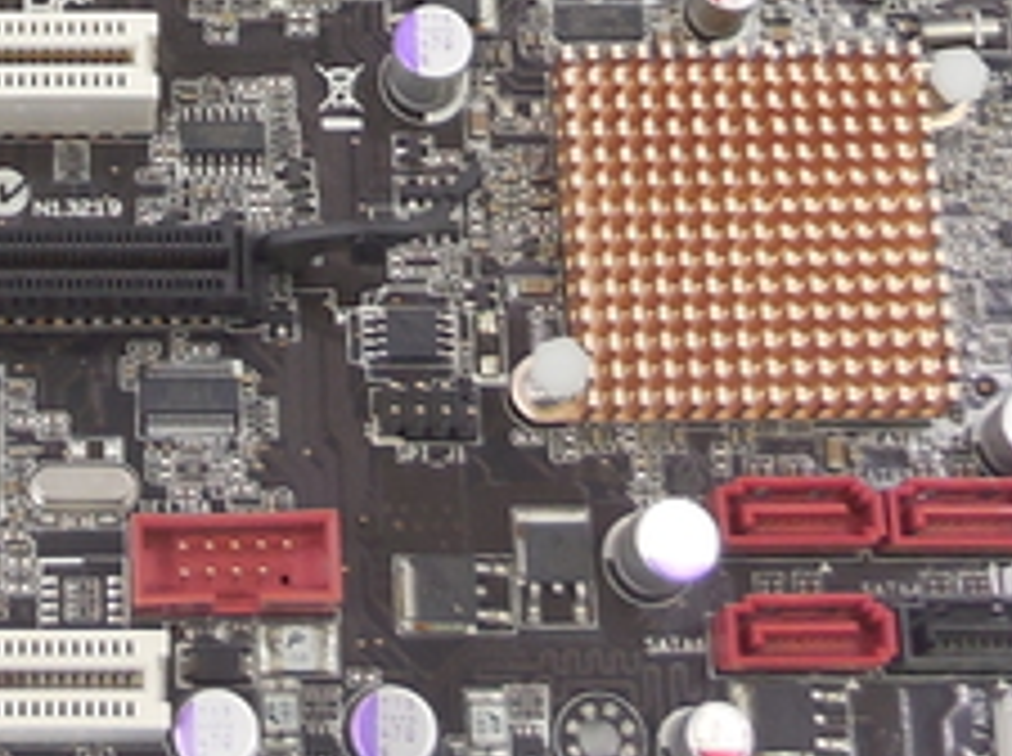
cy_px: -374
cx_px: 27
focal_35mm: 114
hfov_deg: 17.0
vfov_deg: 12.3
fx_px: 3327
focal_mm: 4.5
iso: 125
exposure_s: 1/40
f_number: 3.1
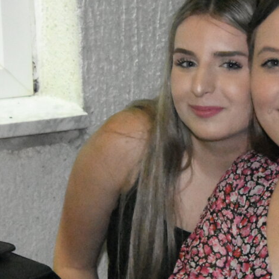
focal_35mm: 141
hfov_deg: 12.3
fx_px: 1286
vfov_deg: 12.4
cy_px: 126
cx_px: 259
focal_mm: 50
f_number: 13
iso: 51200
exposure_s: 1/80
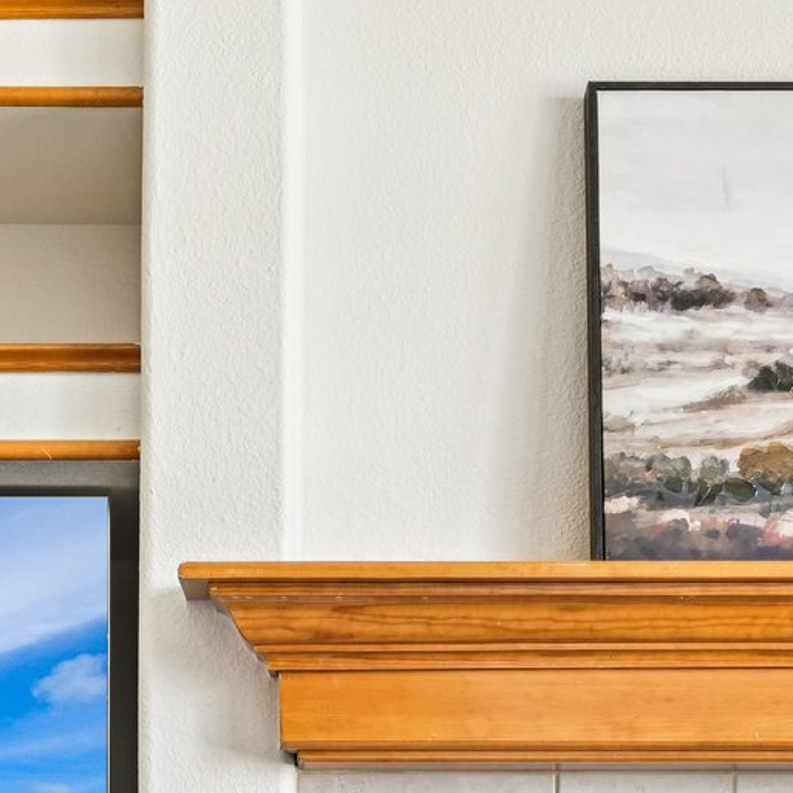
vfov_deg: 20.9
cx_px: 275
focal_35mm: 78
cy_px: 922
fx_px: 2022
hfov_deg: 22.1
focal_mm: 23
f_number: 11
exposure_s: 1/8
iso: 400
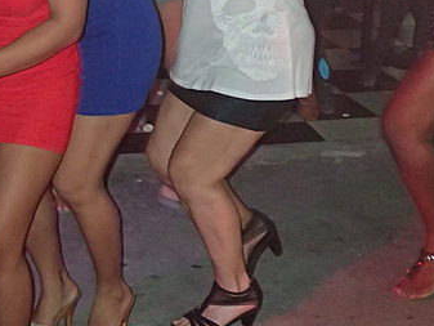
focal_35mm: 95
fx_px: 1191
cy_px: 53
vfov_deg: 15.4
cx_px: -57
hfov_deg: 19.7
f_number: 2.8
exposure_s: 1/40
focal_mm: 7.34
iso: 800
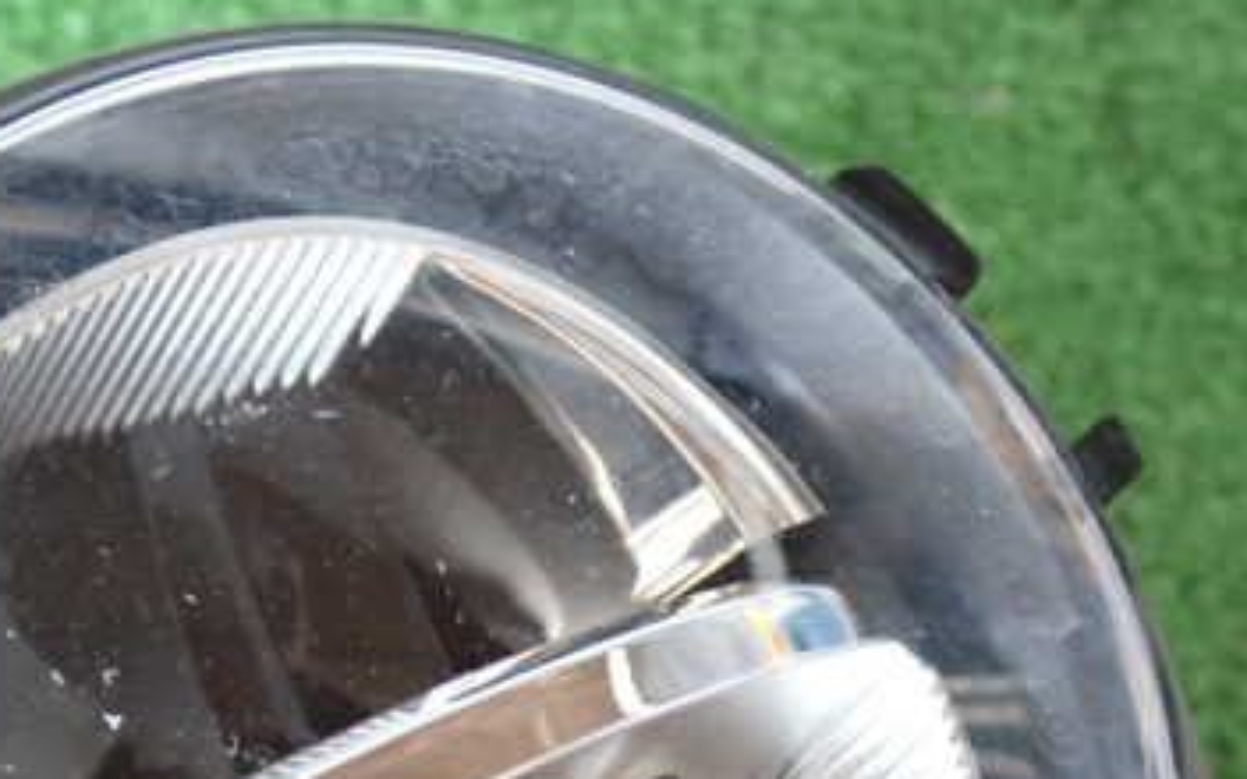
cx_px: 333
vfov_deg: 17.2
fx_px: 2515
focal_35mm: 74
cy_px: 768
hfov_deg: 27.5
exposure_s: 1/40
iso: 320
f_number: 2.8
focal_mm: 7.31
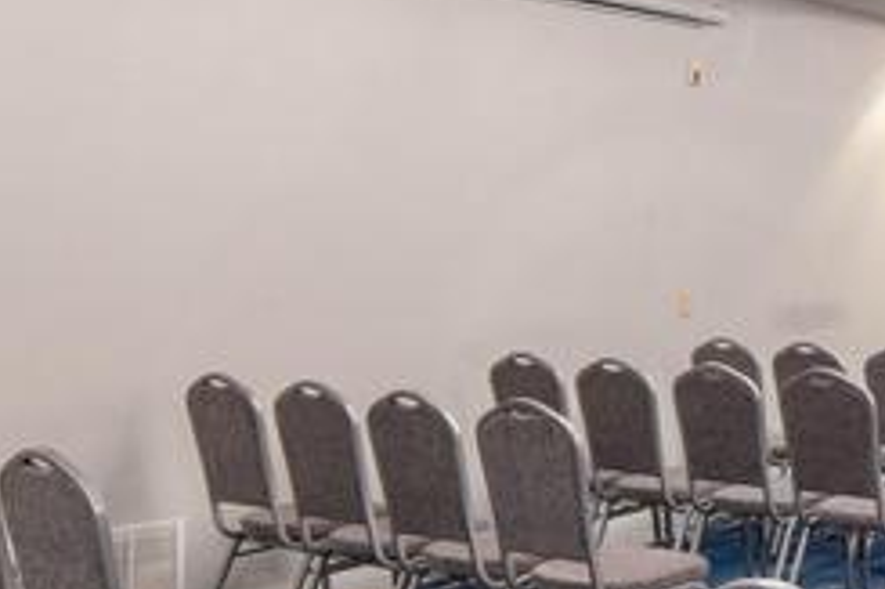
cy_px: 457
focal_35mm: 48
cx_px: 999
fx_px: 1179
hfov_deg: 34.8
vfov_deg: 27.6
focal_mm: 19
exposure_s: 1/1.25
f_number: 14
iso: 500
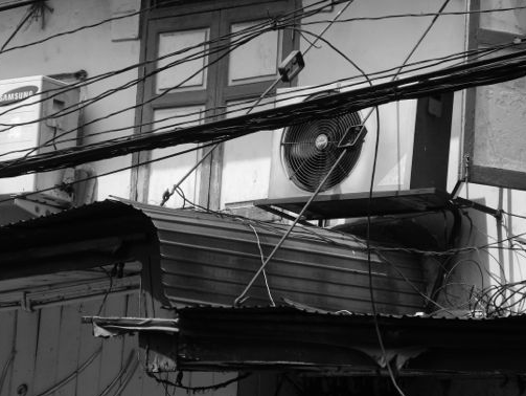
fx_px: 3056
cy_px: 183
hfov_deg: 9.8
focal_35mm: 201
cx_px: 353
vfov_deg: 7.4
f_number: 4.5
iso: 100
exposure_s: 1/400
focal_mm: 25.4
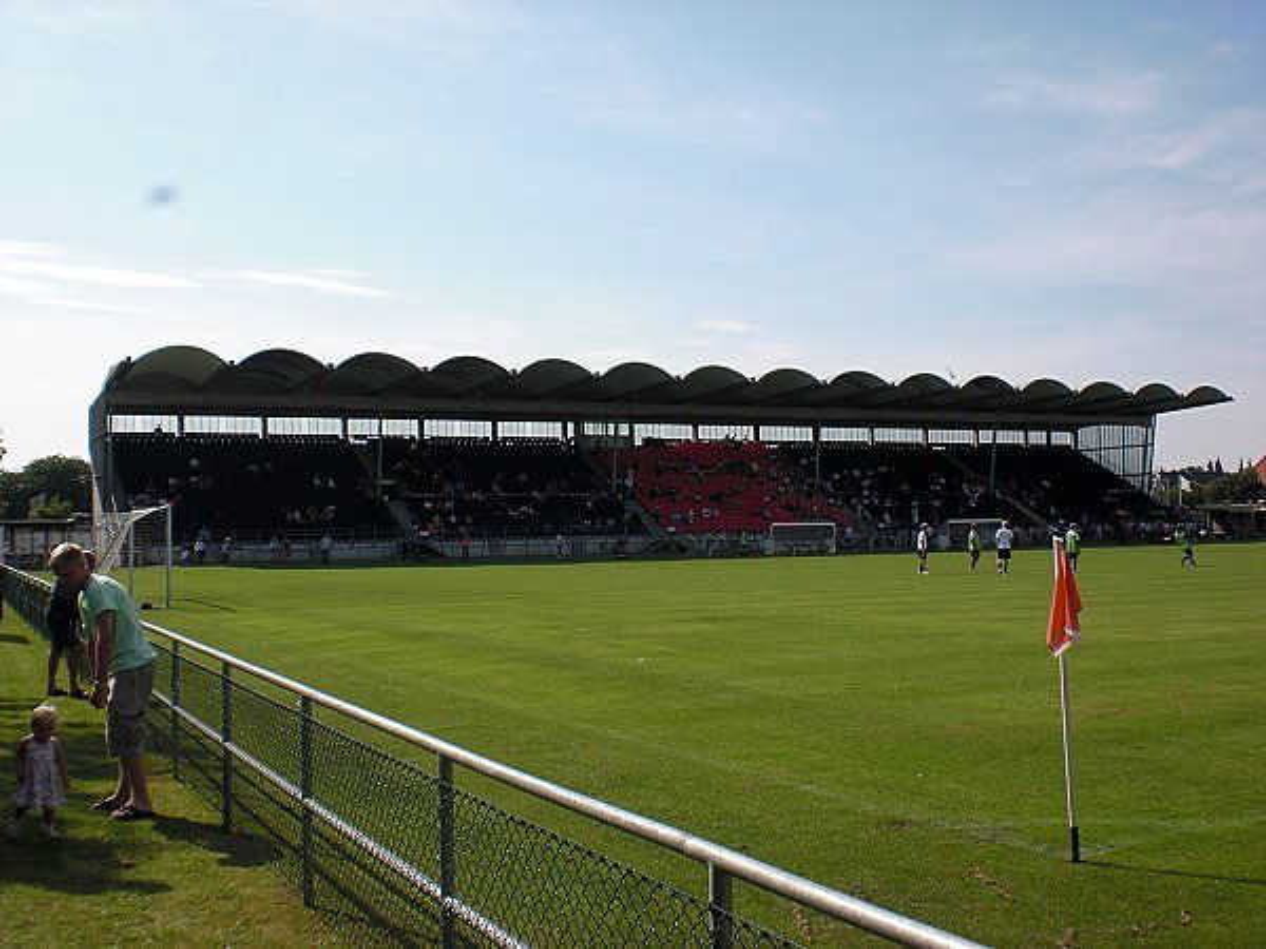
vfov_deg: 37.7
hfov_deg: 49.0
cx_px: 633
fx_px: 1390
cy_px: 474
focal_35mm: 38
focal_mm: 6.3
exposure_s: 1/500
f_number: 5.6
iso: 64
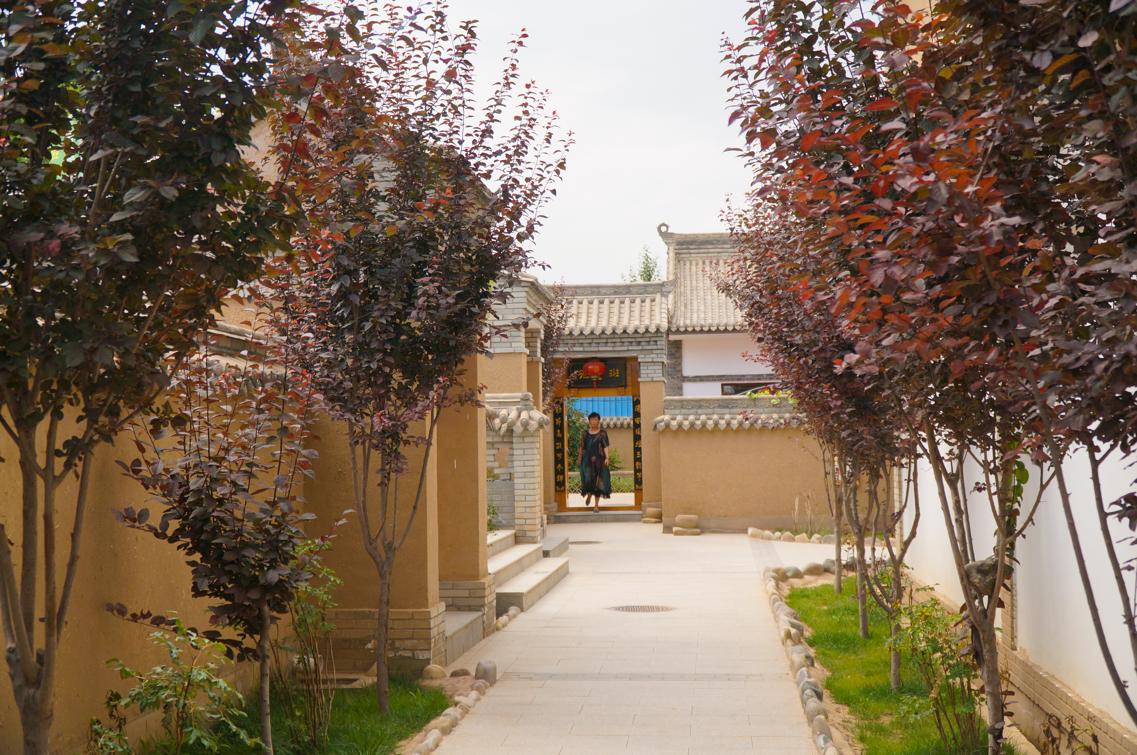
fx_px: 1372
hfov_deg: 45.0
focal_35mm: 44
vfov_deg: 30.8
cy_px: 378
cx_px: 568
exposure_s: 1/1000
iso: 200
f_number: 4
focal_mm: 29
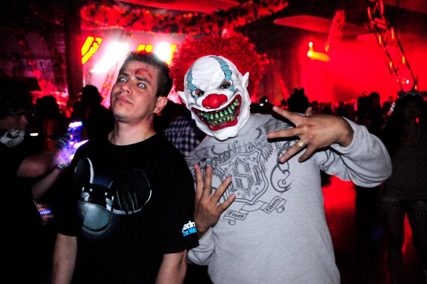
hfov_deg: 53.2
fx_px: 426
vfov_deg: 36.8
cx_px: 214
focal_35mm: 36
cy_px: 142
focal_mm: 24
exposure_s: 1/20
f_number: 3.8
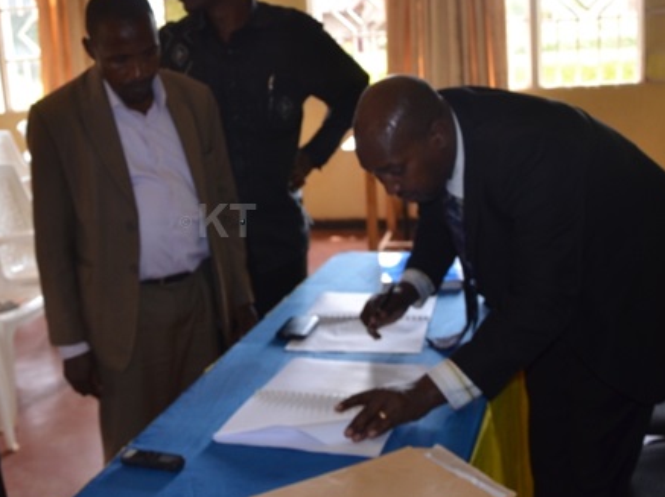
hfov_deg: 36.5
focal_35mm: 52
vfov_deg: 28.0
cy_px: 221
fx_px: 998
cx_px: 228
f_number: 3.8
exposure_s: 1/80
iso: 400
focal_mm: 22
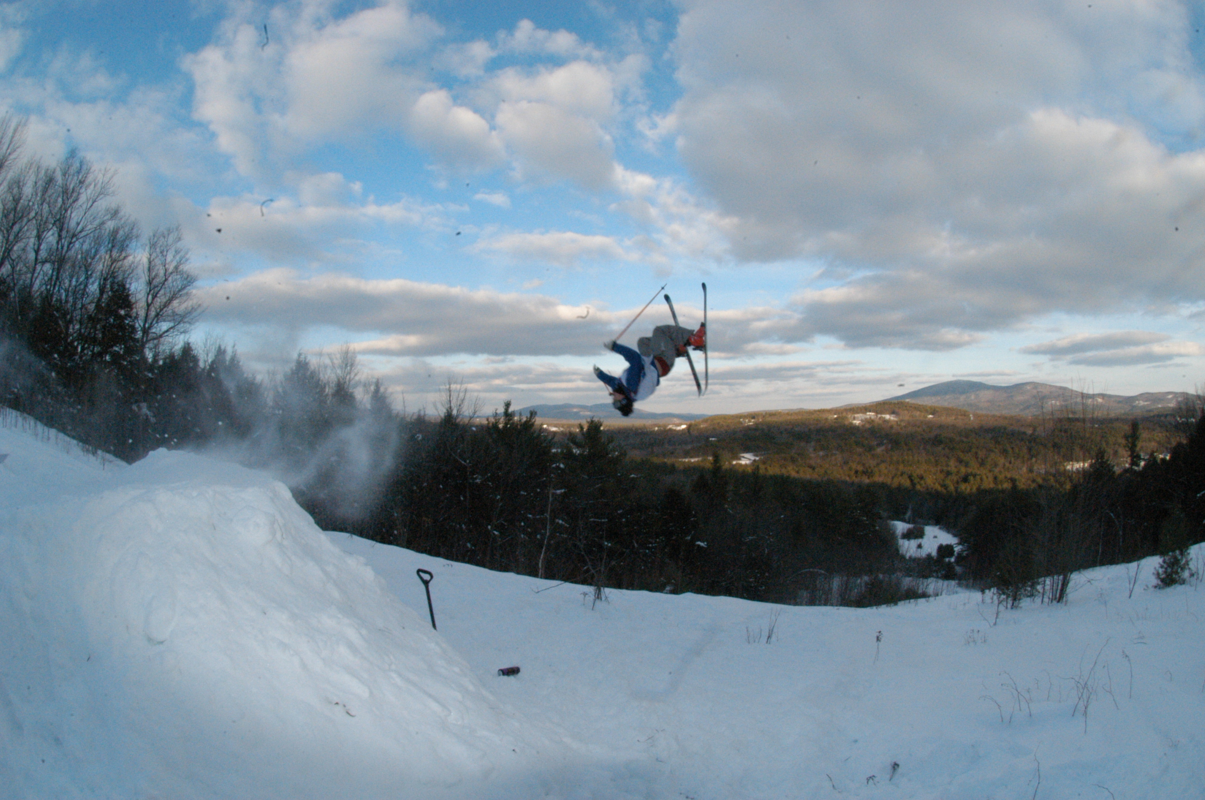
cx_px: 602
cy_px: 400
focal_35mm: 16
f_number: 22
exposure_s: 1/180
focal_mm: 10.5
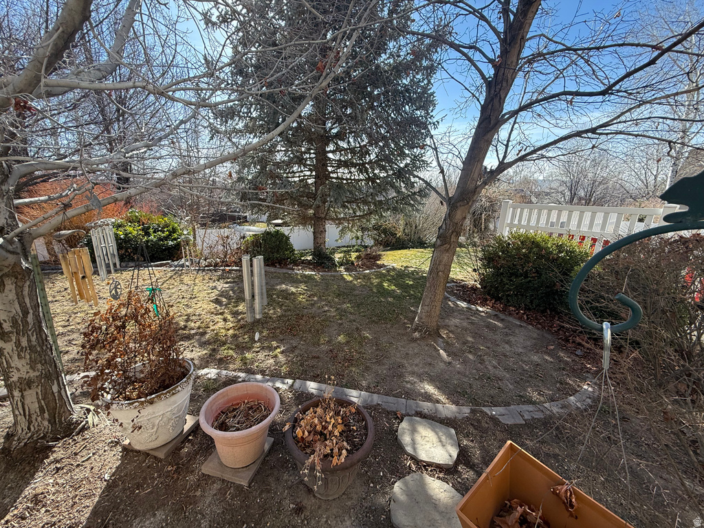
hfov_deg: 102.1
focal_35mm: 14
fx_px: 285
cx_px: 352
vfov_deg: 85.7
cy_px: 264
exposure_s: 1/506
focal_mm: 2.22
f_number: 2.2
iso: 64
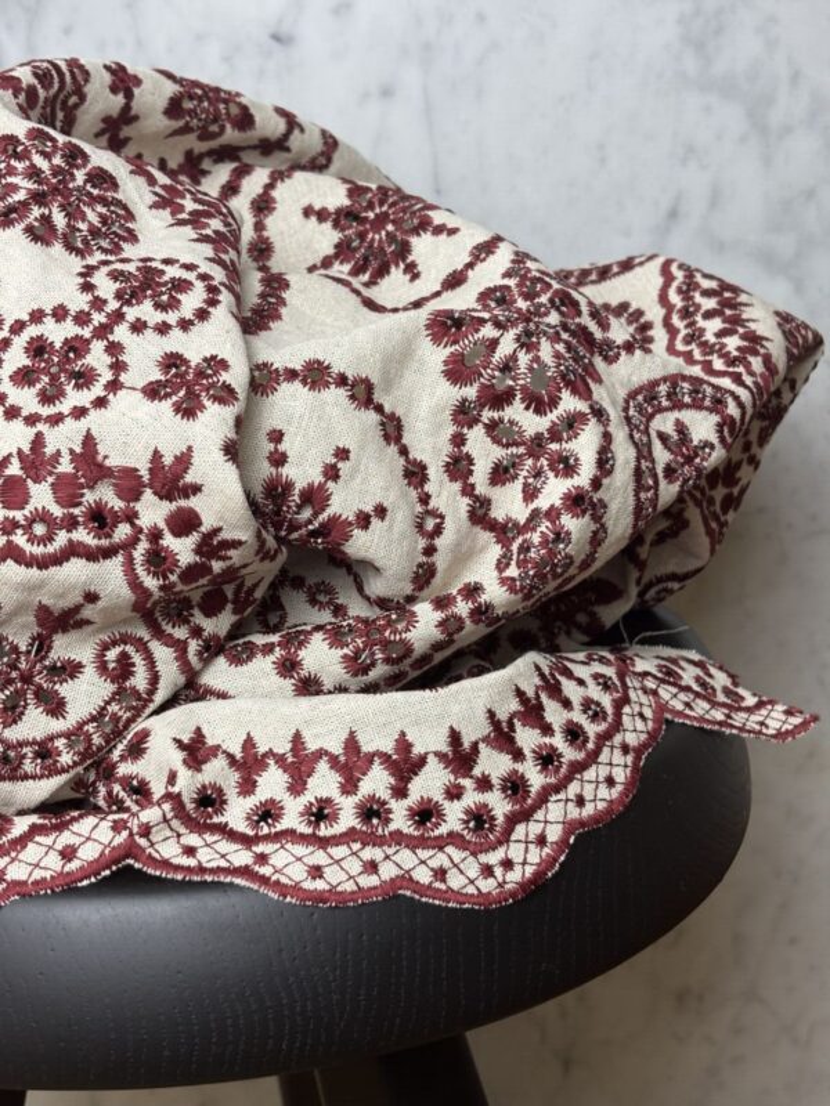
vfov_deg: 36.8
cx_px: 415
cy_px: 553
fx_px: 1662
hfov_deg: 28.0
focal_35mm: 52
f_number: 1.6
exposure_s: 1/93
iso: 50
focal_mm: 5.96
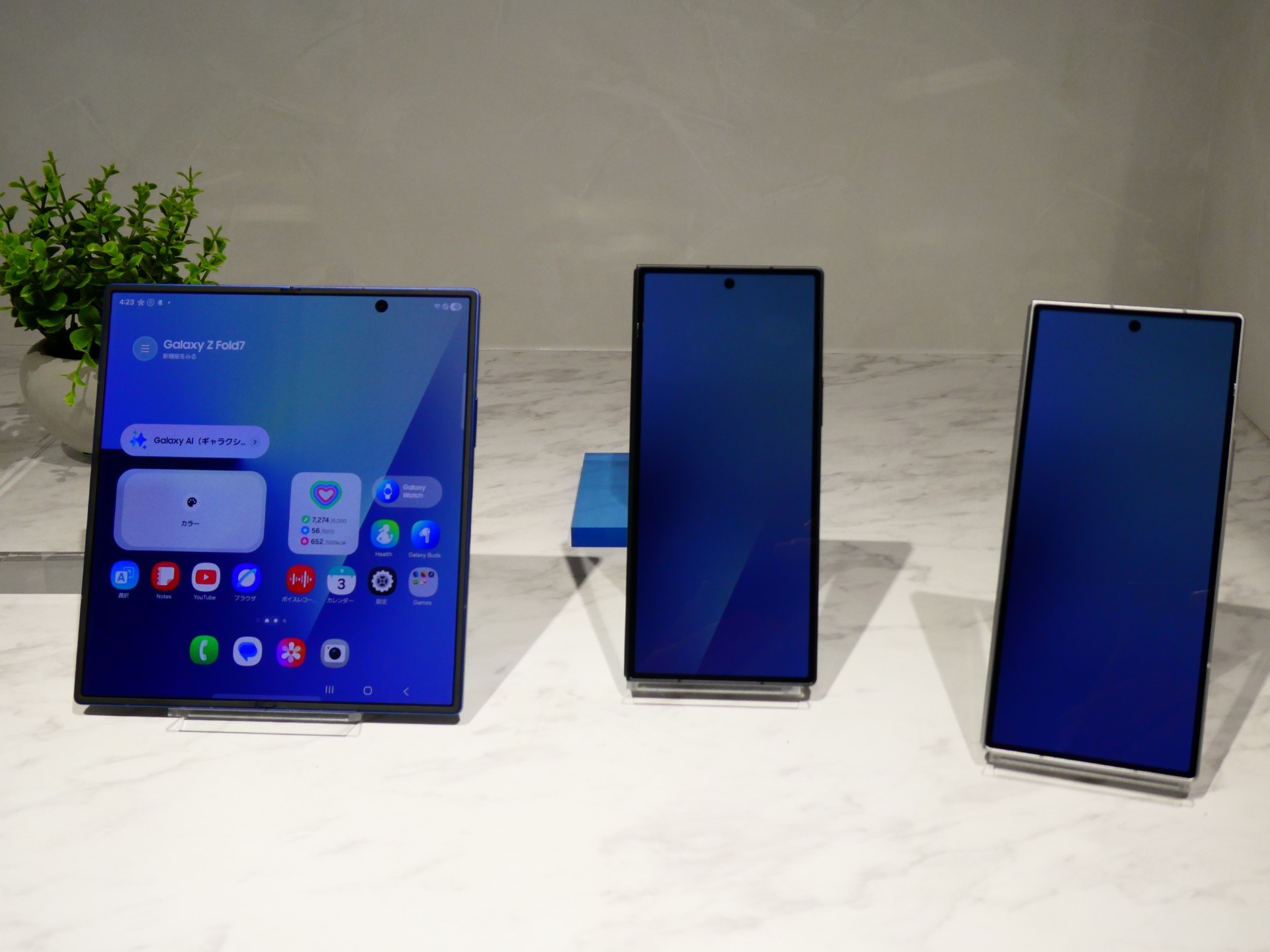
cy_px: 476
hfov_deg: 46.8
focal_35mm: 40
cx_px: 635
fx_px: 1468
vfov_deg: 36.0
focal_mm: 7.2
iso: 125
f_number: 3.8
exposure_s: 1/80
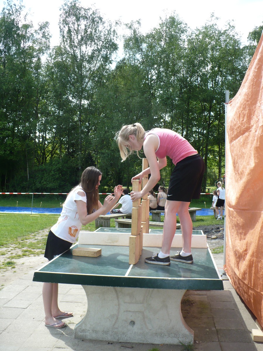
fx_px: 375
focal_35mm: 37
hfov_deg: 38.7
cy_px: 176
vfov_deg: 50.1
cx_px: 132
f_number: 2.8
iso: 100
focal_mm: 6.1
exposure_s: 1/640
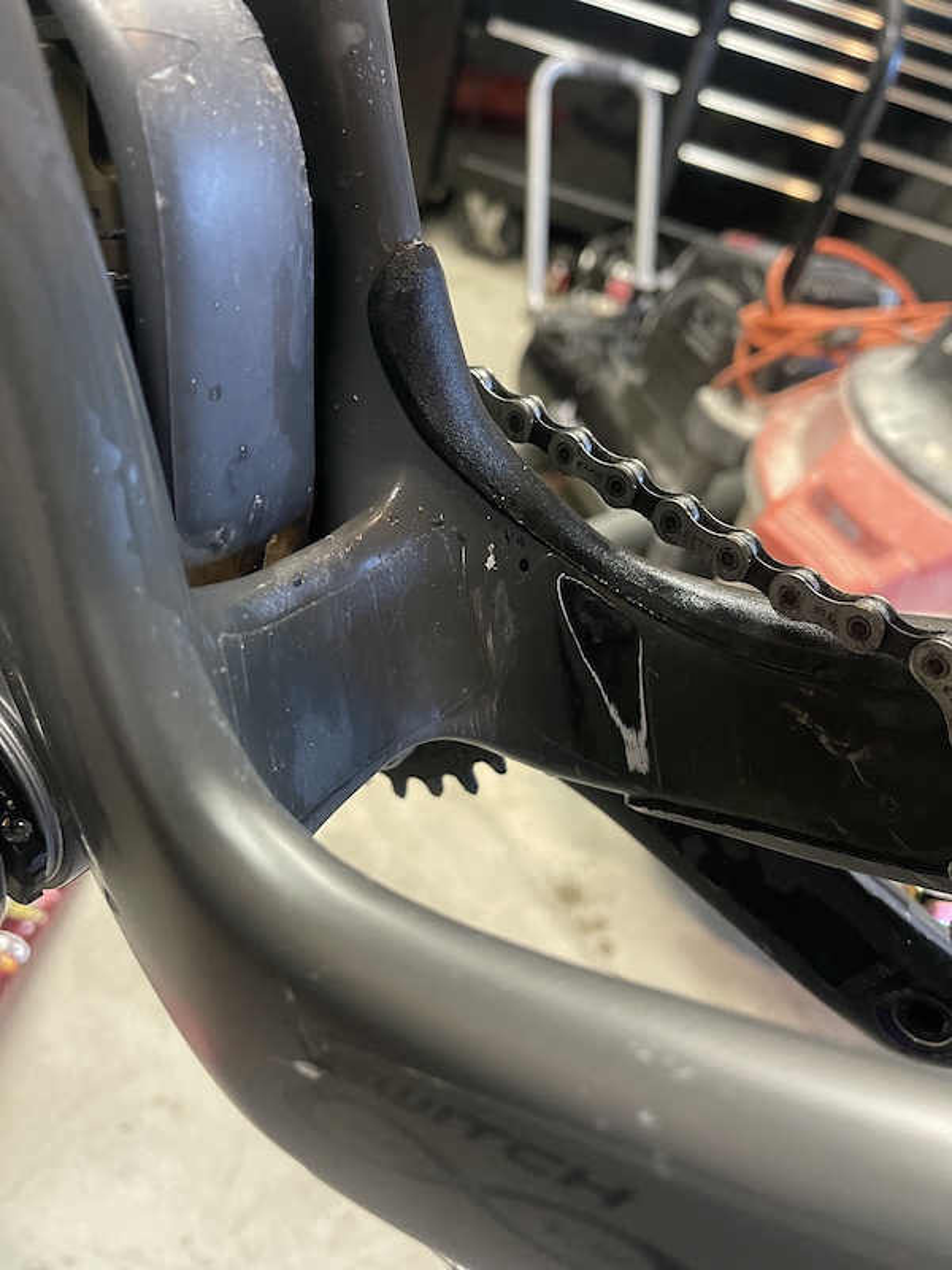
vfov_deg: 67.3
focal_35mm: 26
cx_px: 476
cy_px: 635
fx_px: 953
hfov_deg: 53.1
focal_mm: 5.1
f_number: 1.6
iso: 640
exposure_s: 1/40
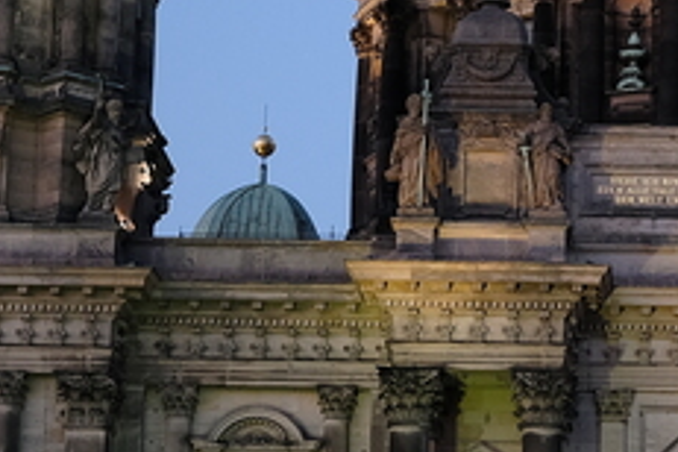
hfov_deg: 10.9
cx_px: 957
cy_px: 327
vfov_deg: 7.5
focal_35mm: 182
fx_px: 3427
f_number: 1.2
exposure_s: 1/100
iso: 640
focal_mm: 27
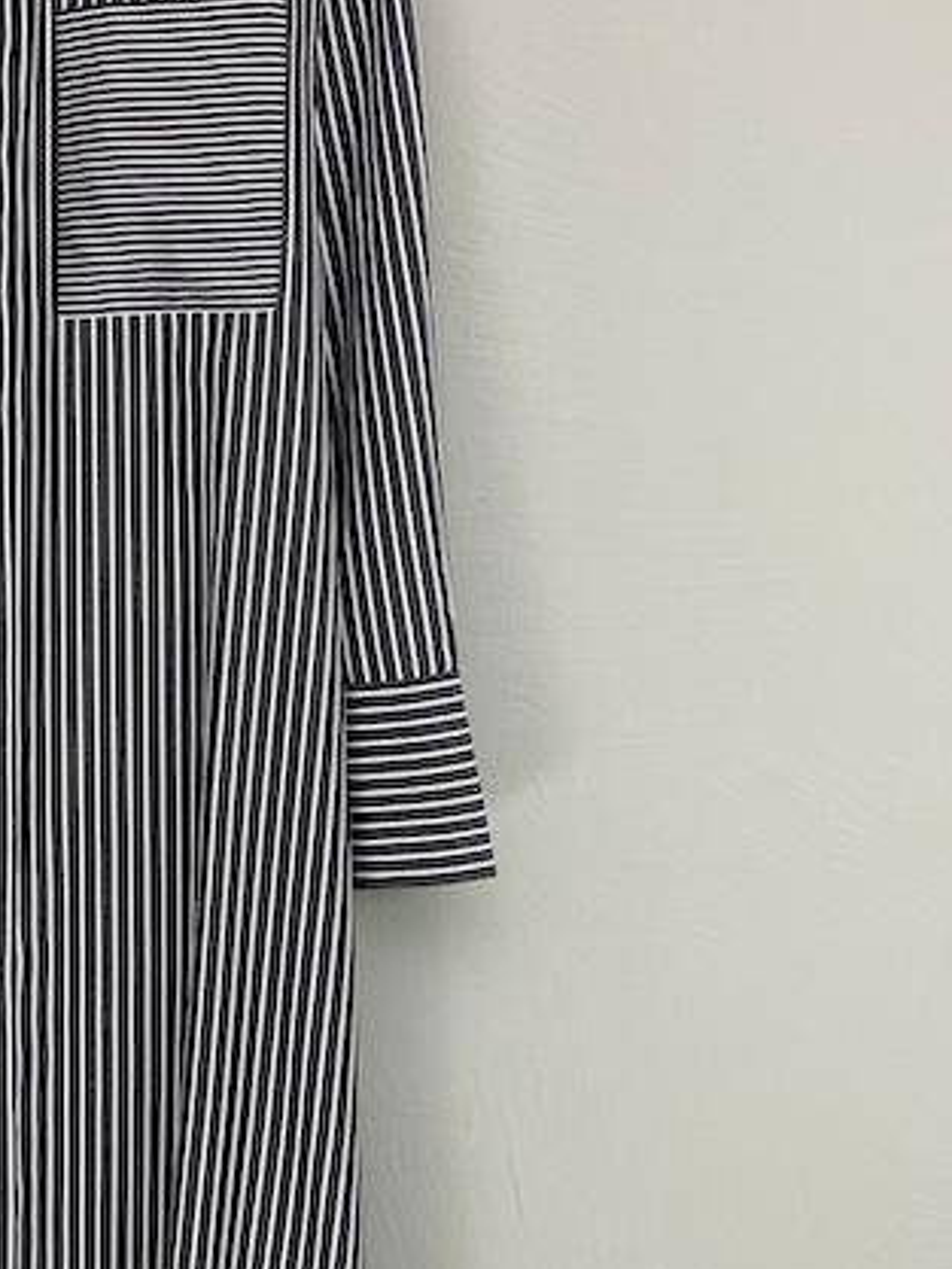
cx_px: -15
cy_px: 683
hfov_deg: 23.0
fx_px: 2236
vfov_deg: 31.7
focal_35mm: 61
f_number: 1.8
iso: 80
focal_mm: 4.25
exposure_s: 1/100
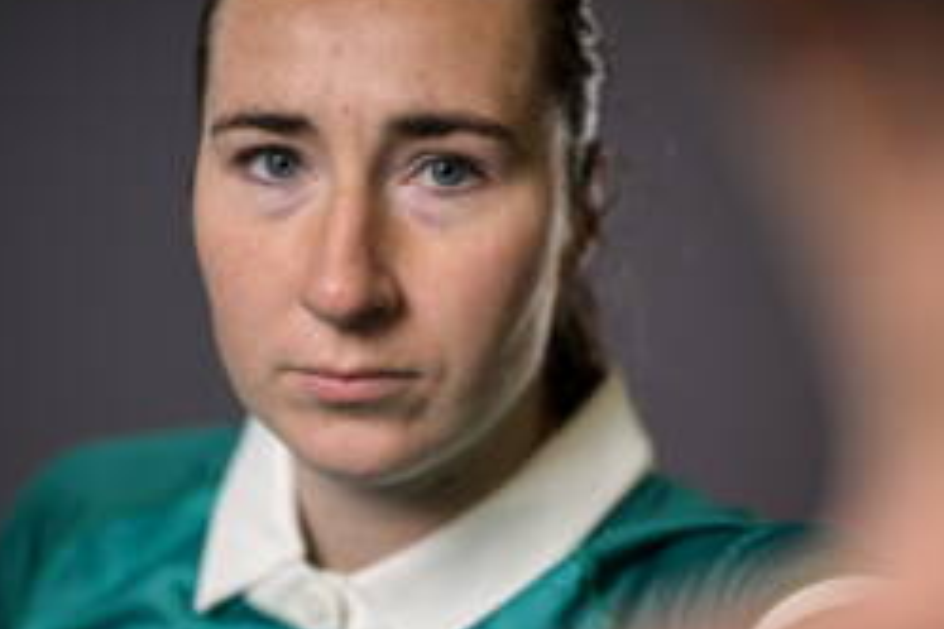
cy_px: 386
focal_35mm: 85
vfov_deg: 16.1
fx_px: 2229
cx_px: 514
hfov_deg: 23.9
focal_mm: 50
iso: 32
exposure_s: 1/1250
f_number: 1.2
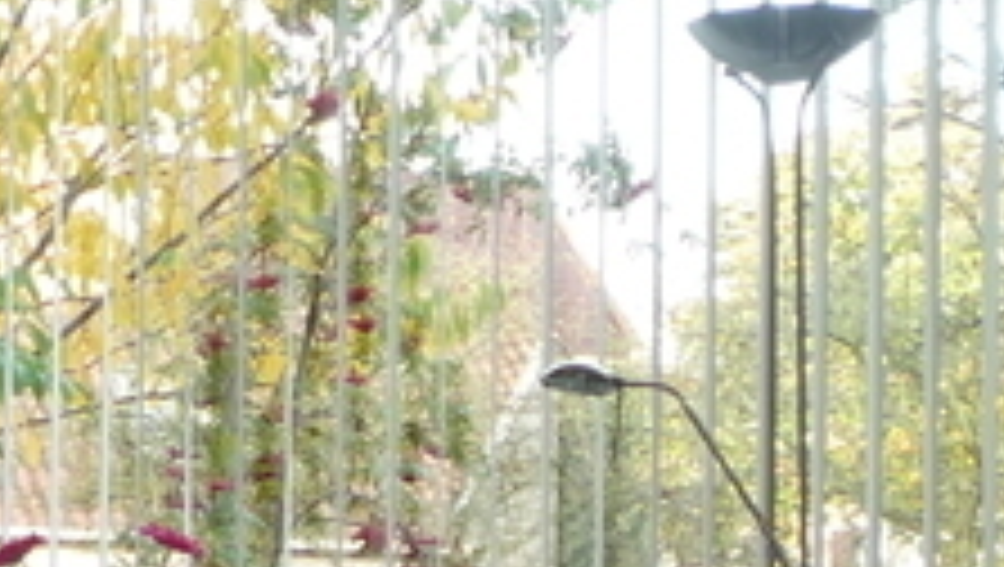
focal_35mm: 150
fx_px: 3998
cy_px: 675
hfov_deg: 14.1
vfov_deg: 8.0
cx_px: -23
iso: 125
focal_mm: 5.2
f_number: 3.3
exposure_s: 1/30
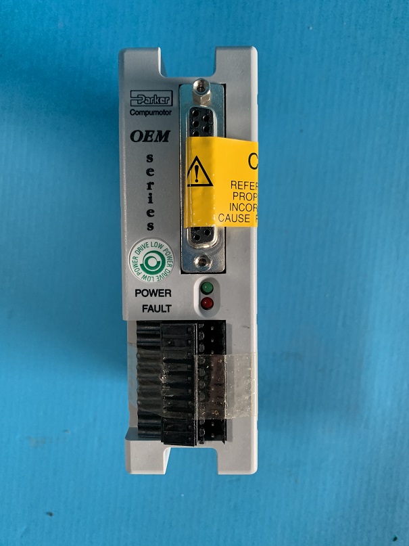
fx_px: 410
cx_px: 204
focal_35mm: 26
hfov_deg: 53.1
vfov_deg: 67.3
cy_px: 273
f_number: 1.8
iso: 400
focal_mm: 4.25
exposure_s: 1/60
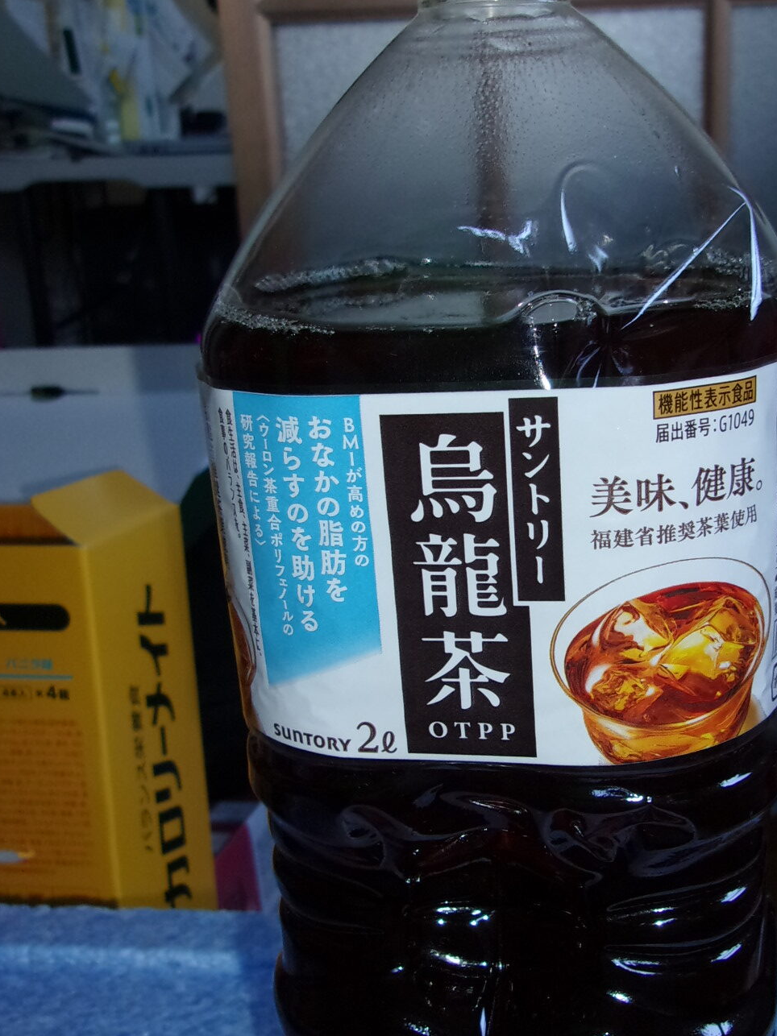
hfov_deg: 33.3
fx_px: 1287
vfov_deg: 43.7
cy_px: 599
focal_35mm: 43
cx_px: 508
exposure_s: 1/34
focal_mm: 4.9
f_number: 3
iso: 100
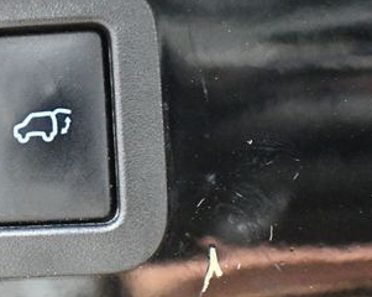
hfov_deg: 25.9
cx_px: 63
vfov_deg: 21.1
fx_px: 792
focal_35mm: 72
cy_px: 99
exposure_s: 1/60
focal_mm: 18
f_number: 3.5
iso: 9000
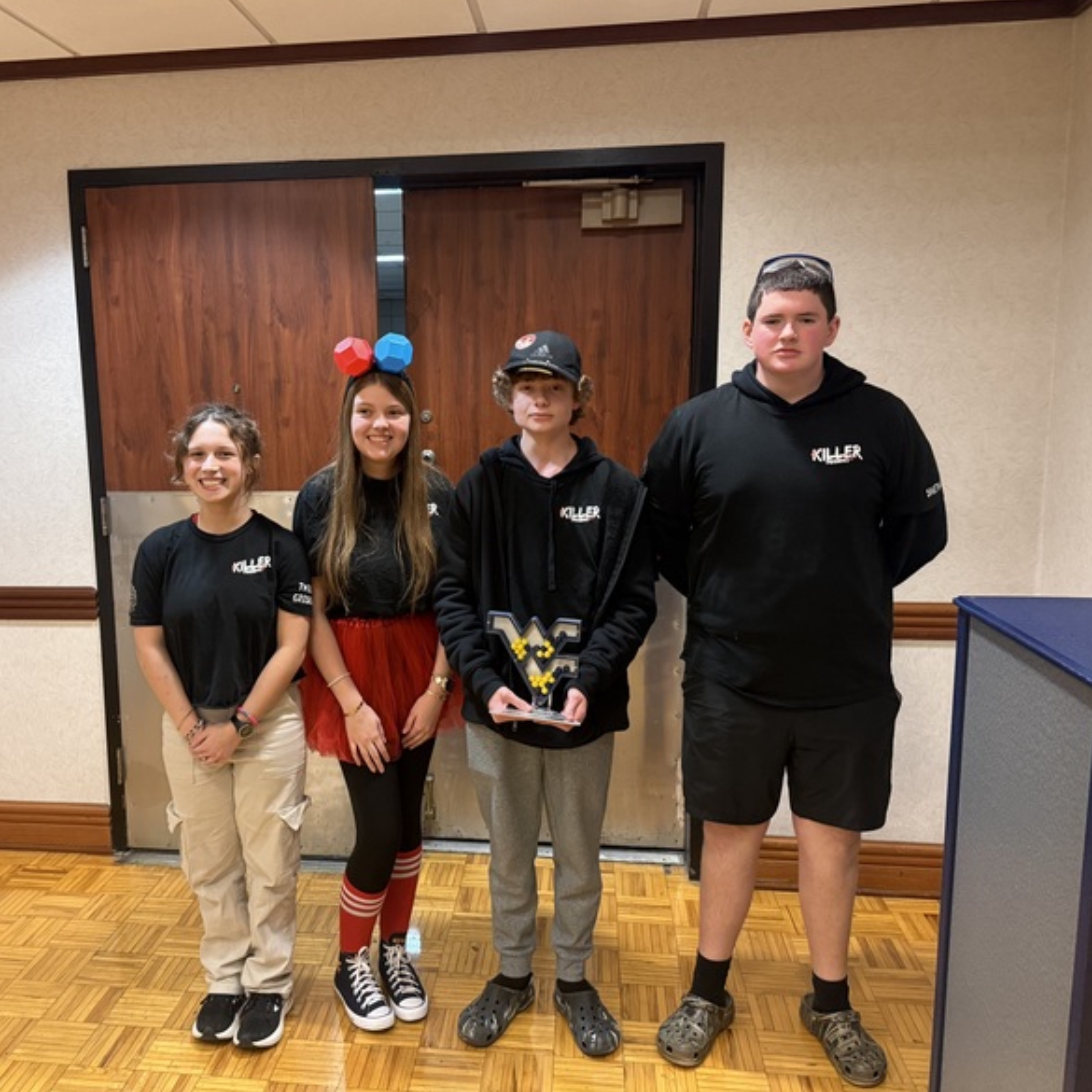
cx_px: 446
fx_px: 1035
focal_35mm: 29
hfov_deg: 55.3
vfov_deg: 55.6
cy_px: 534
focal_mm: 6.76
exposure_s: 1/60
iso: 400
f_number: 1.78
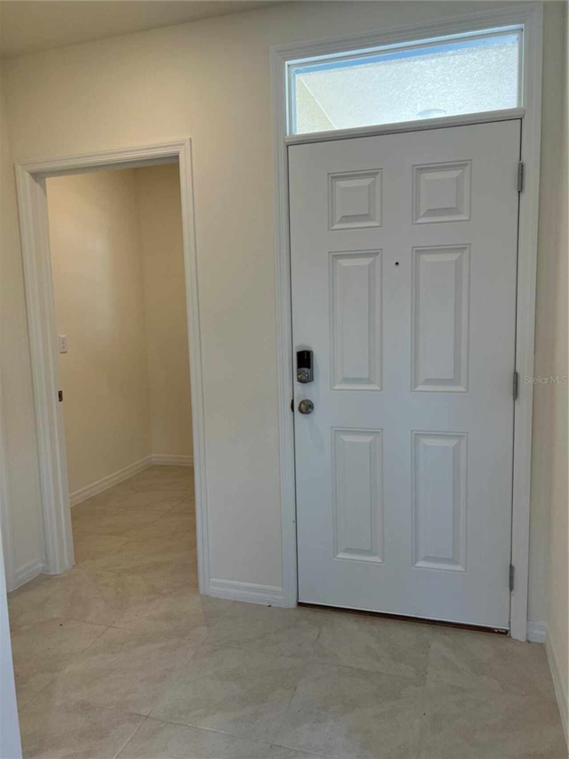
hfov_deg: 53.1
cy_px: 380
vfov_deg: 67.3
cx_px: 284
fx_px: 570
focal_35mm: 26
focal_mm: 5.7
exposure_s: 1/160
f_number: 1.5
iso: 50
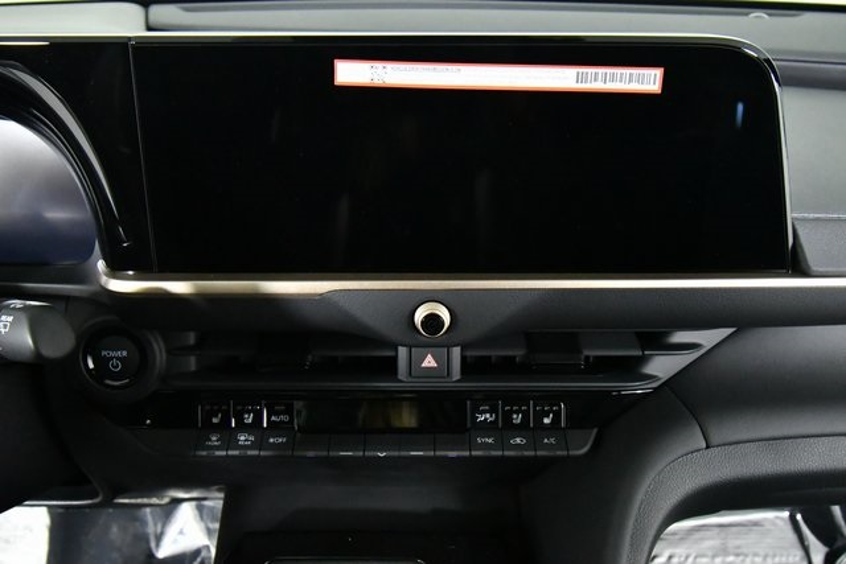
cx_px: 423
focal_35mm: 30
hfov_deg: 61.9
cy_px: 282
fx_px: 705
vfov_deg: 43.6
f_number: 5.6
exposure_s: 1/250
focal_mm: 20
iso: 12800
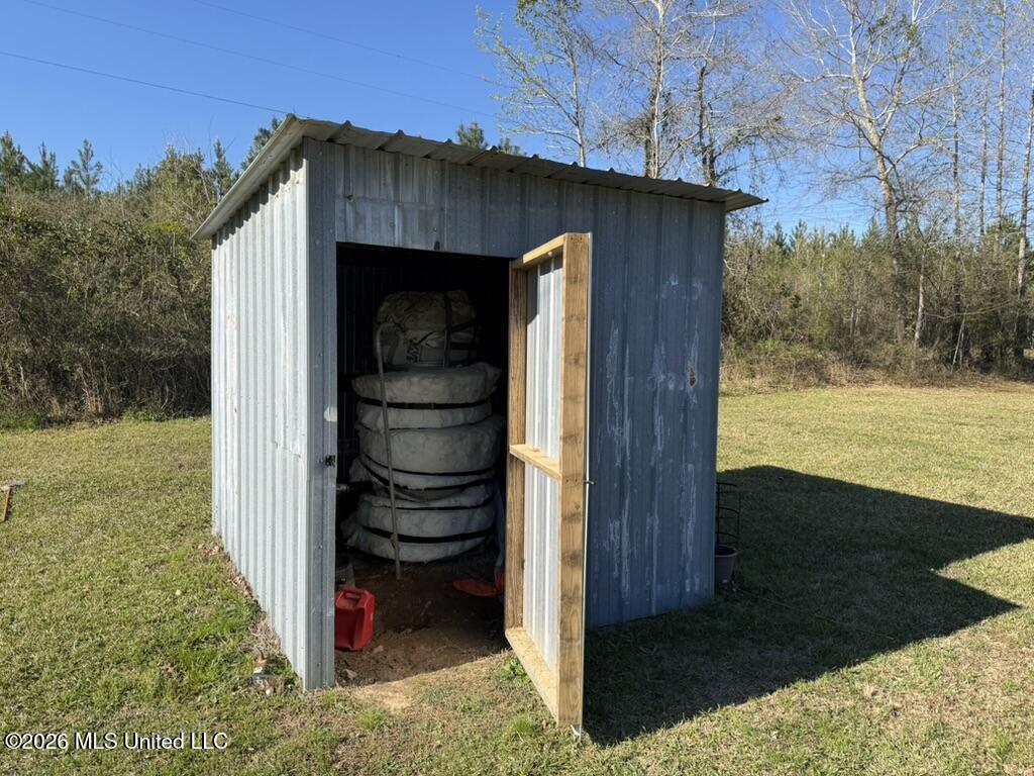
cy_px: 388
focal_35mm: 24
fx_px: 717
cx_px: 517
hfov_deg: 71.6
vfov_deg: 56.8
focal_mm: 6.76
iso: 80
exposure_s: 1/2611
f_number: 1.78
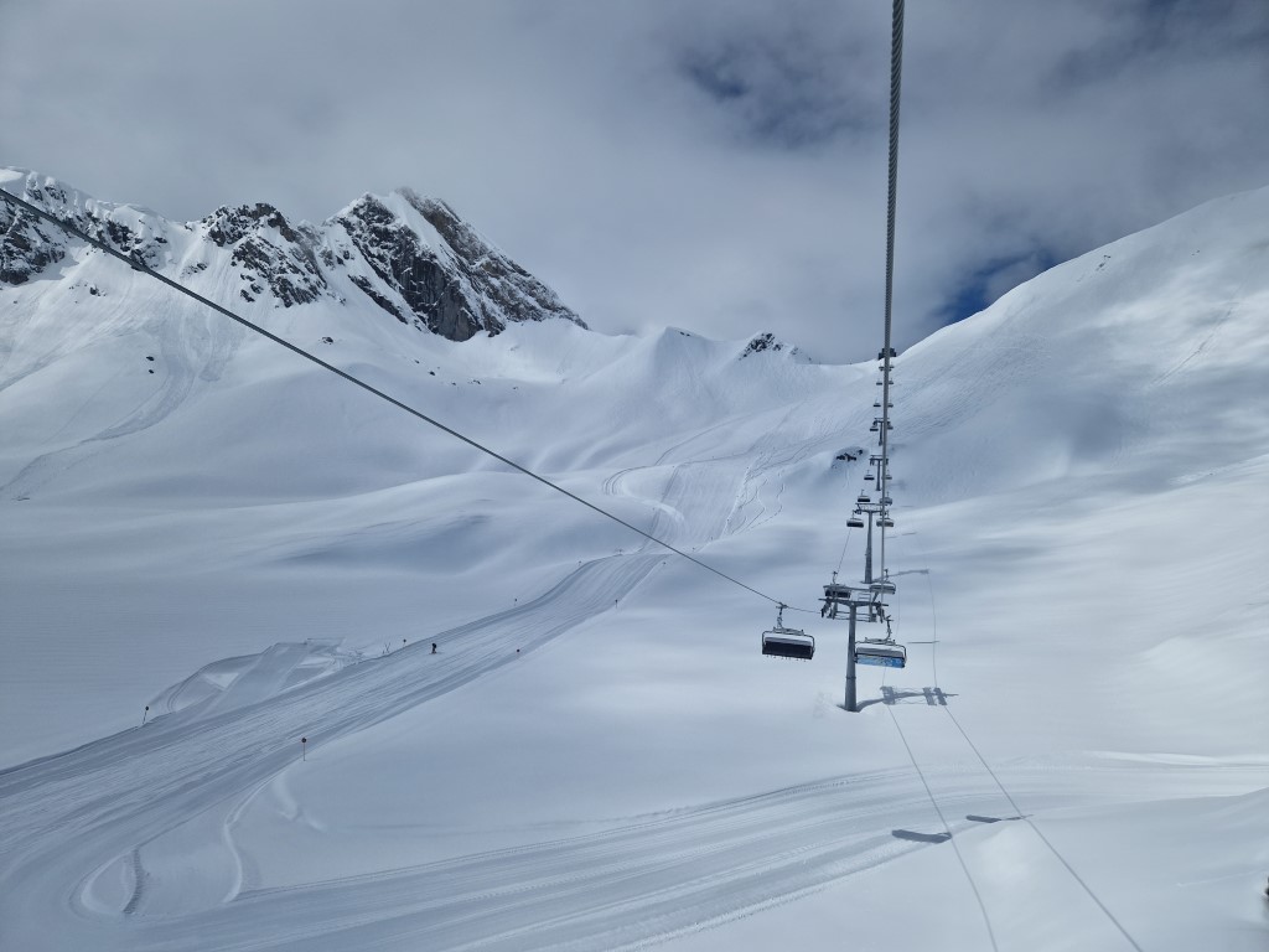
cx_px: 634
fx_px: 843
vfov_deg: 58.9
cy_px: 476
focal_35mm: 23
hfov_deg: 73.9
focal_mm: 5.4
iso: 50
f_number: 1.8
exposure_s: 1/10208
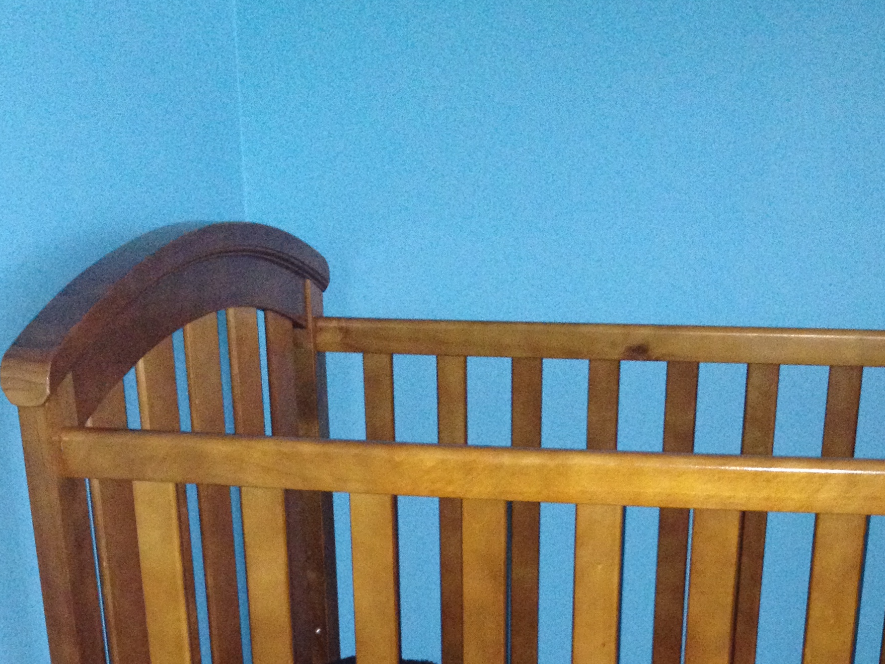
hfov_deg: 29.8
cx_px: 477
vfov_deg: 21.1
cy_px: 791
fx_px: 1662
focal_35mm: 65
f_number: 2.4
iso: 400
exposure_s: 1/16
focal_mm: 4.28
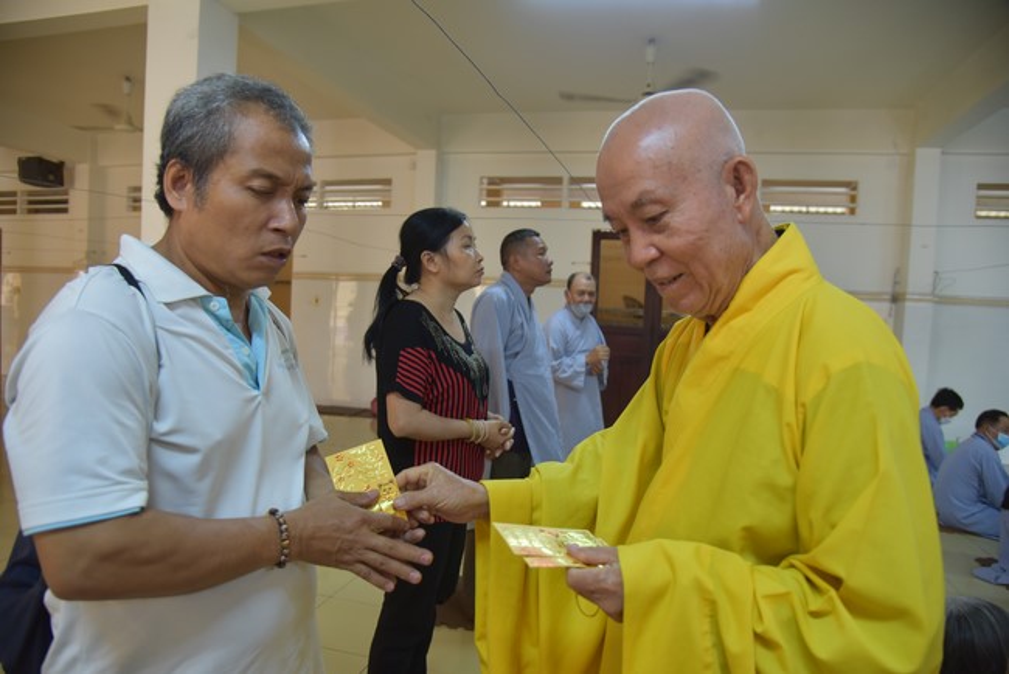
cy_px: 337
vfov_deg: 53.2
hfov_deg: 73.7
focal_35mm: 24
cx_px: 504
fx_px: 673
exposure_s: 1/60
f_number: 4
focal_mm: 24
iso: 1800
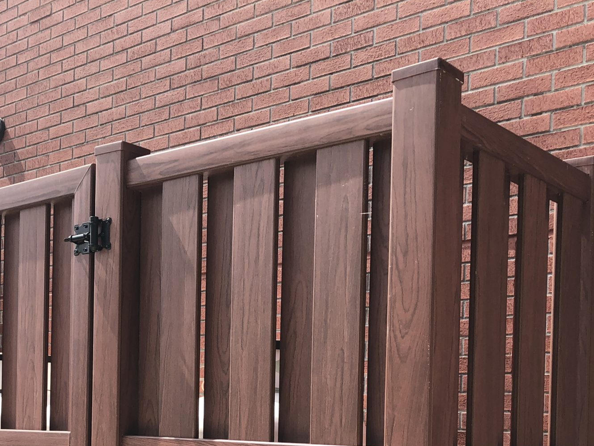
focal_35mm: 54
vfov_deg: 25.9
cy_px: 429
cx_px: 186
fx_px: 927
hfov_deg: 35.1
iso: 20
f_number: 1.8
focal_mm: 4
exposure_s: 1/725
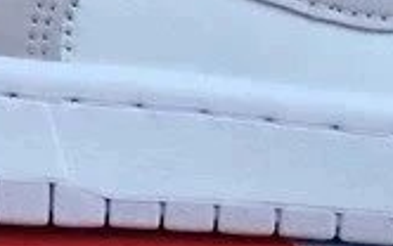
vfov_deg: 7.4
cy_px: 134
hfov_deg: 11.6
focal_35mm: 178
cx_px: 388
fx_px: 1908
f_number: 2.4
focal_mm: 3.3
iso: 25
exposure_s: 1/652
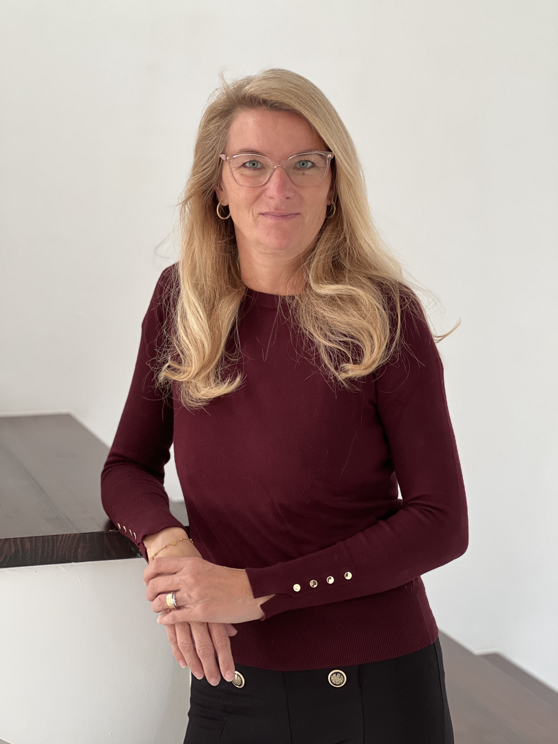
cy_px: 372
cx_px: 279
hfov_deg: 19.1
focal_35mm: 77
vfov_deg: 25.3
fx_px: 1655
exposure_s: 1/67
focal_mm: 9
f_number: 2.8
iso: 250
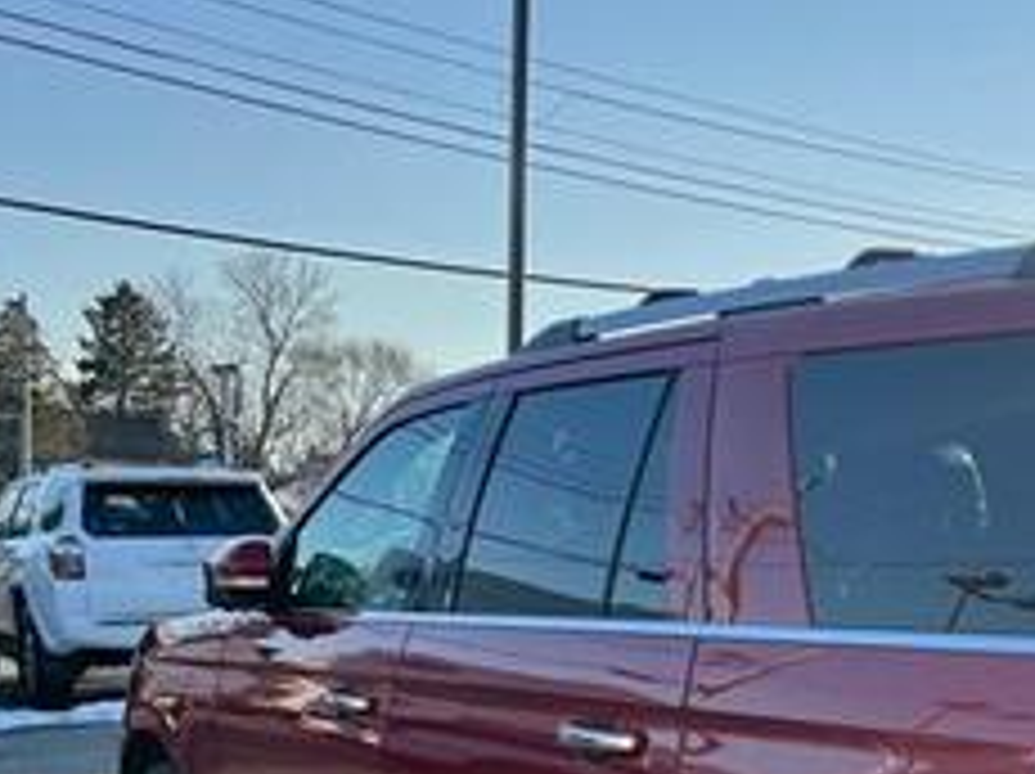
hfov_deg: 31.9
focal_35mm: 57
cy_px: 729
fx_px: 1702
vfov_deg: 24.7
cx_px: 968
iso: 50
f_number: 1.5
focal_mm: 5.7
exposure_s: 1/1972
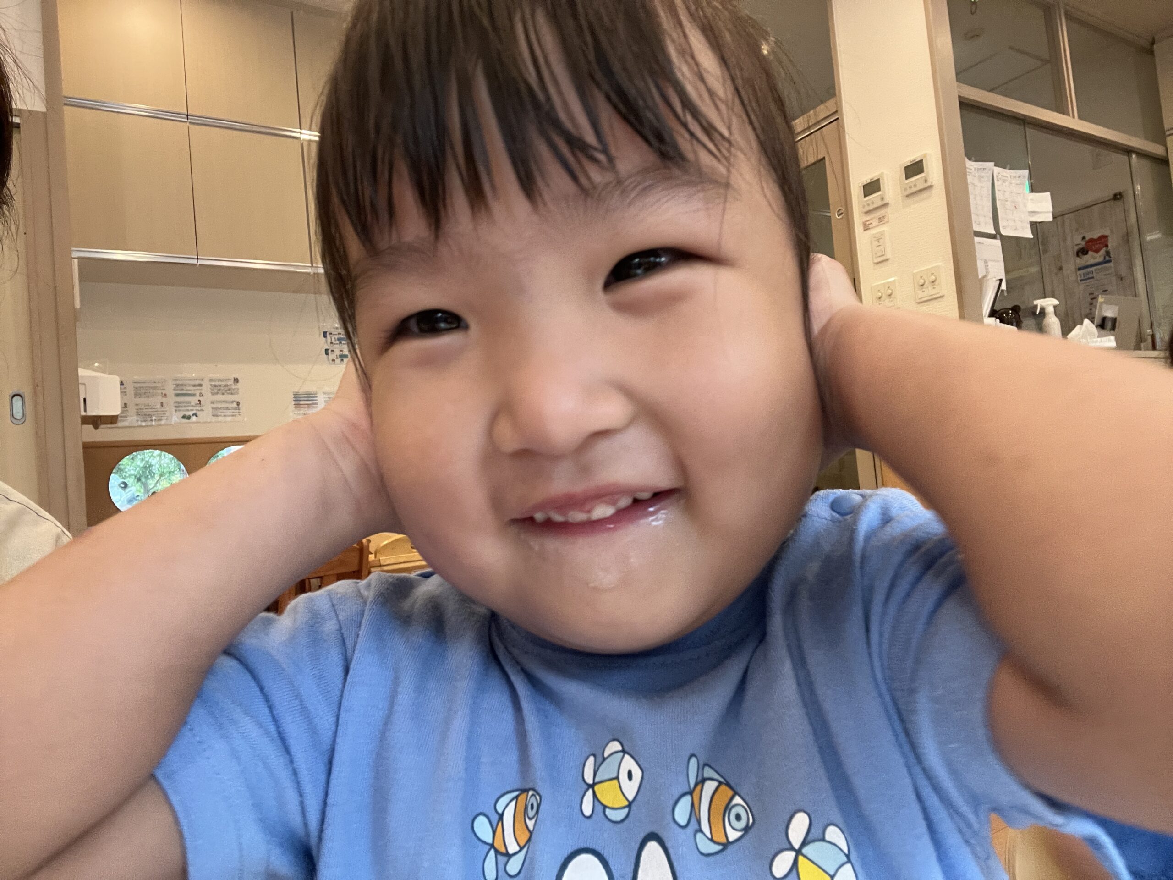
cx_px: 586
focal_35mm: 23
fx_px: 779
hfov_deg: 73.9
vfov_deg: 58.9
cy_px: 440
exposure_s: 1/60
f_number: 2.2
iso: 200
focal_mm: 2.71
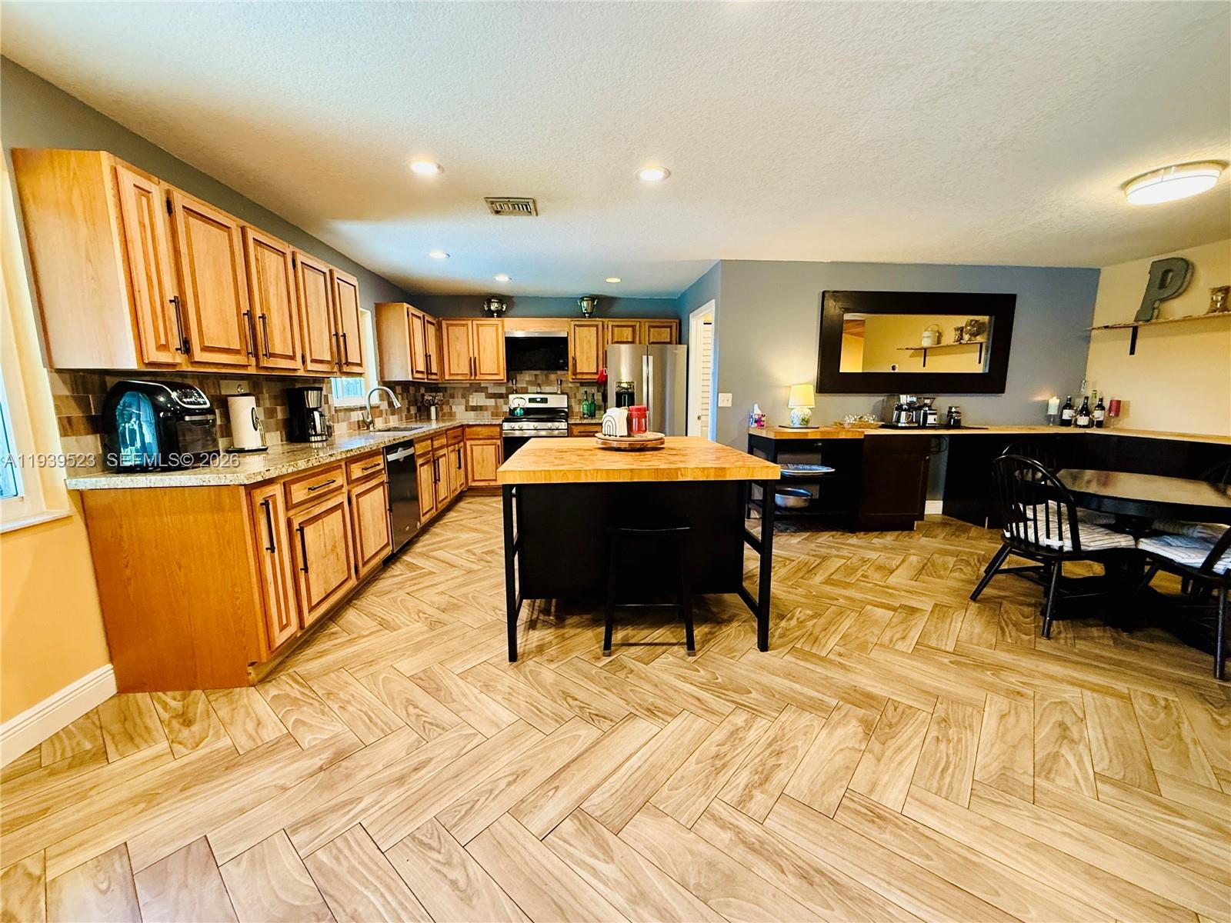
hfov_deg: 102.1
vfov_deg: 85.7
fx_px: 498
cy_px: 462
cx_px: 616
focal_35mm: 14
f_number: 2.2
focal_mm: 2.22
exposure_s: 1/60
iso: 400
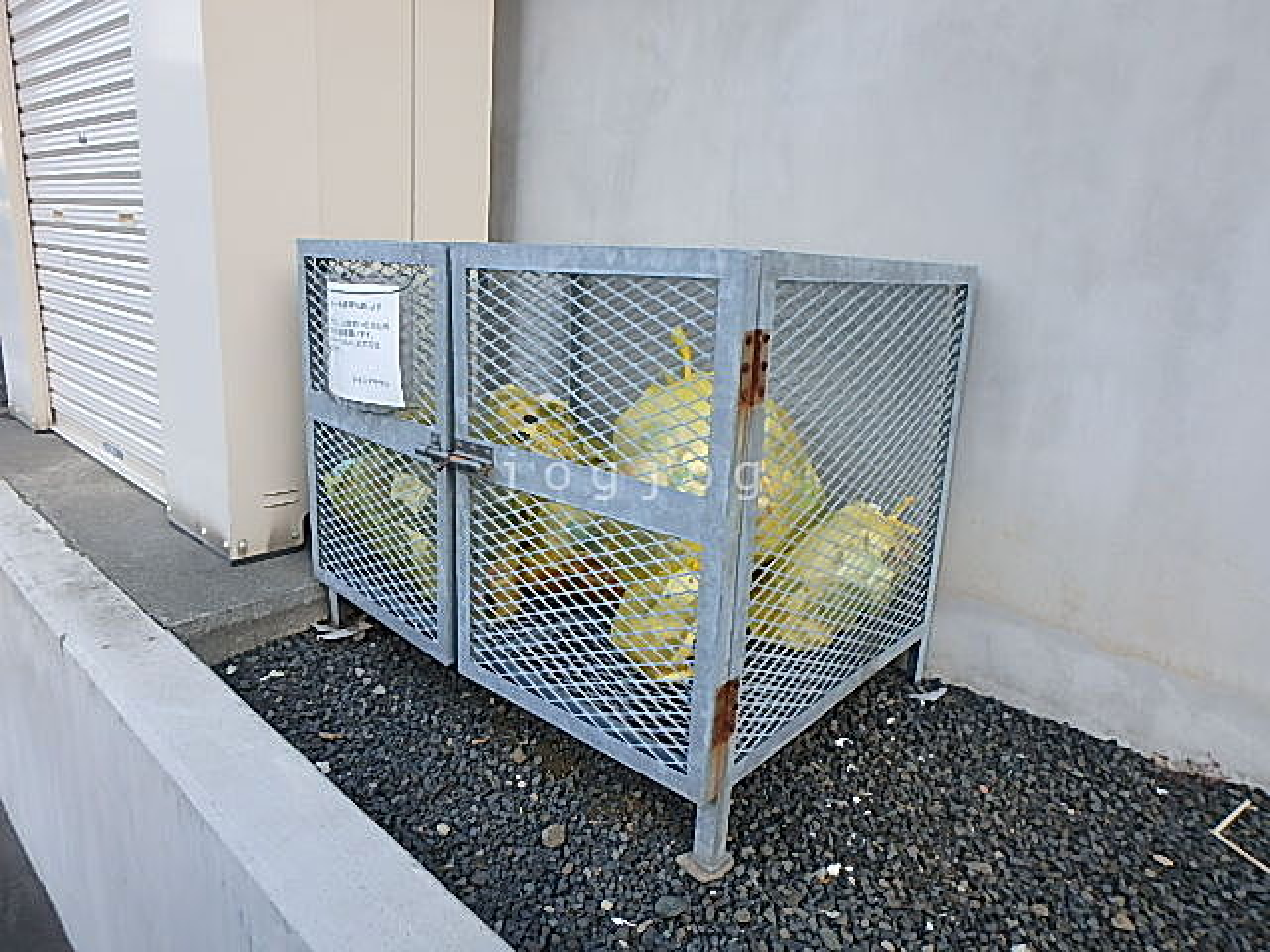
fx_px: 770
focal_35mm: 21
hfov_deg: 79.0
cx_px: 635
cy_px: 476
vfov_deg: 63.4
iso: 125
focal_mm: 3.7
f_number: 3.5
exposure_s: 1/125
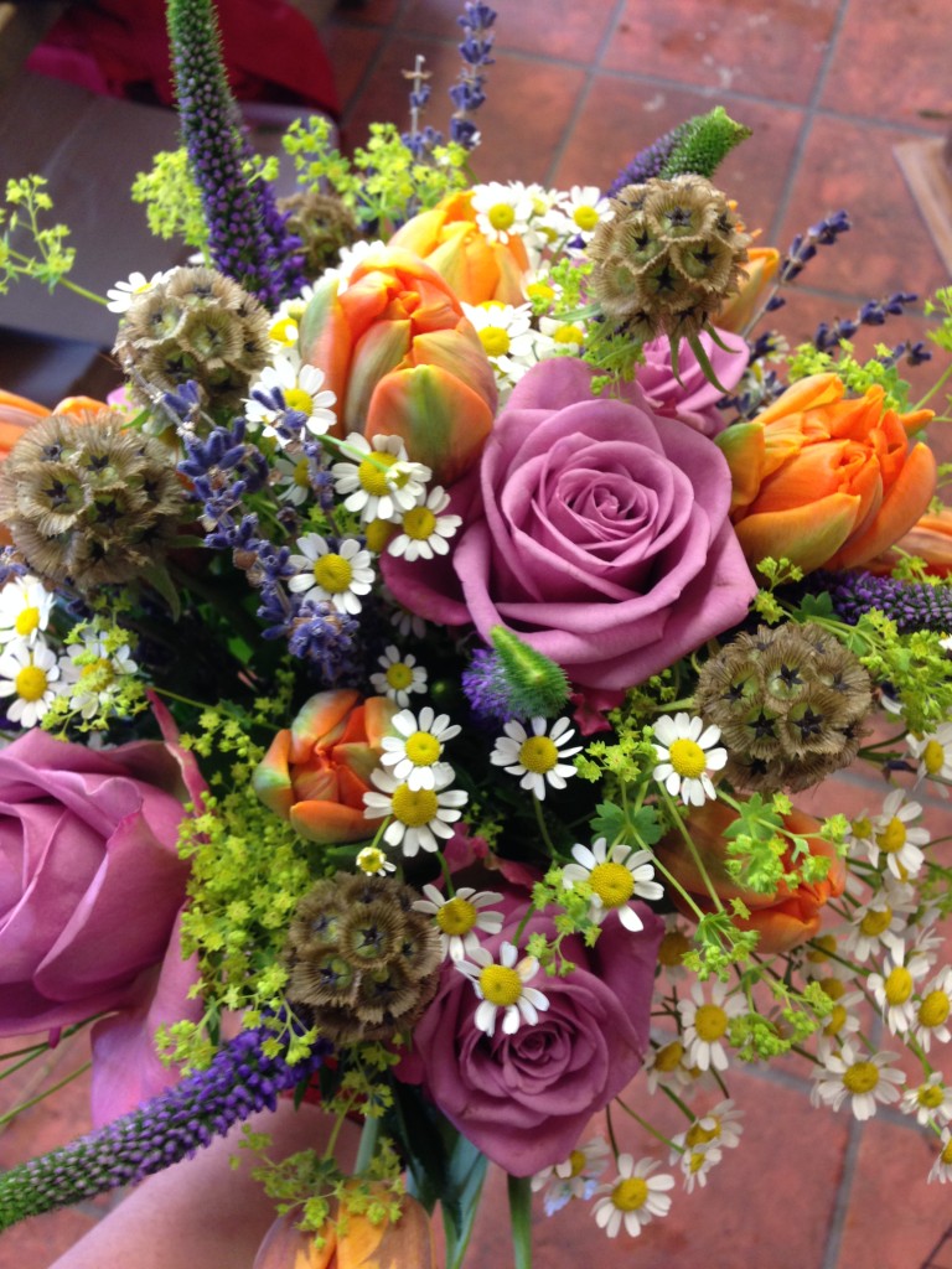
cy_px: 634
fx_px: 1210
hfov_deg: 42.9
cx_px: 476
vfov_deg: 55.4
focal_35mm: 33
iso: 100
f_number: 2.4
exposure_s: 1/20
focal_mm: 4.12
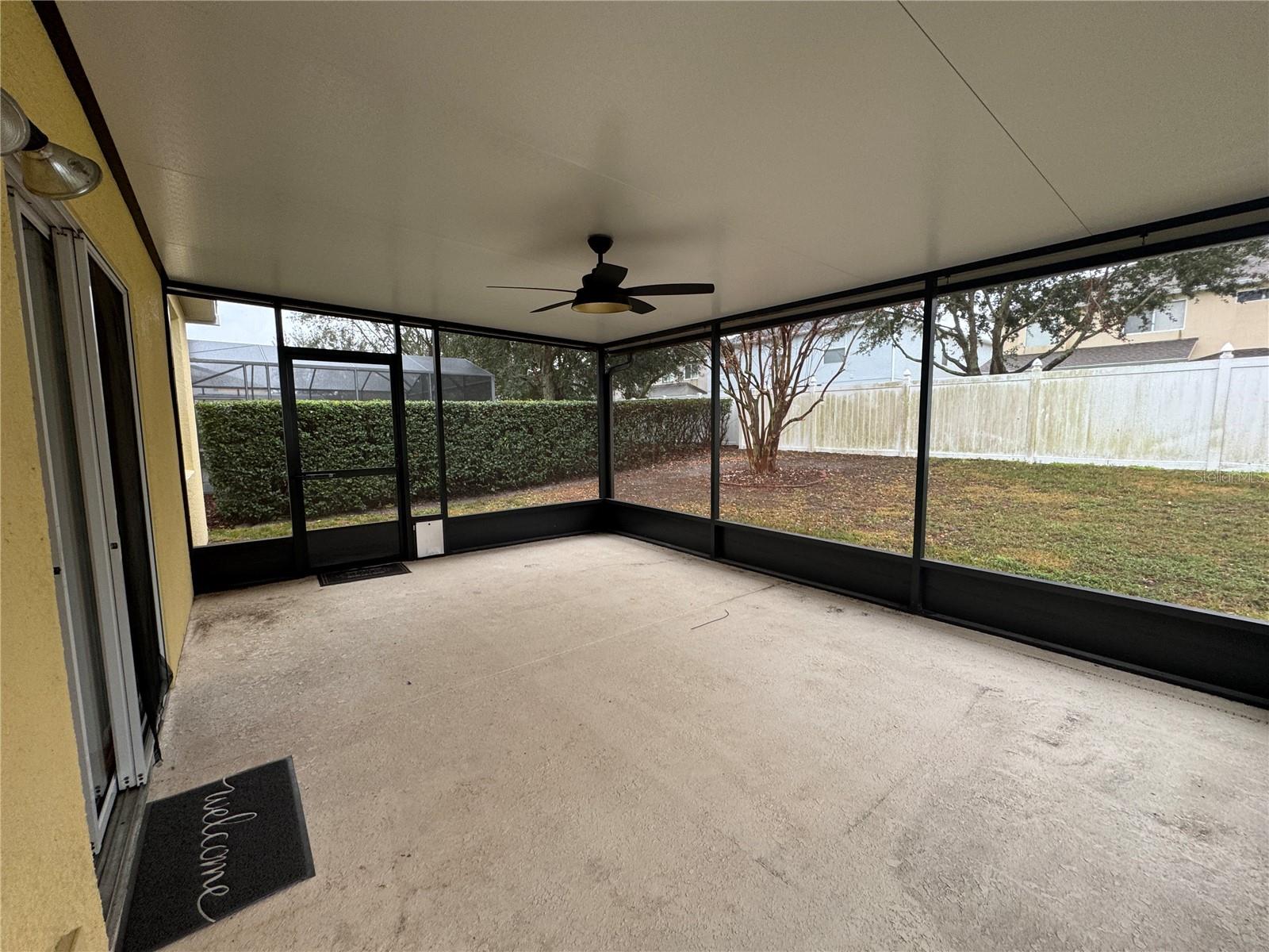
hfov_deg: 102.1
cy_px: 476
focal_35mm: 14
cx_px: 634
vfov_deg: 85.7
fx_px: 513
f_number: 2.2
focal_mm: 2.22
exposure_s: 1/99
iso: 100
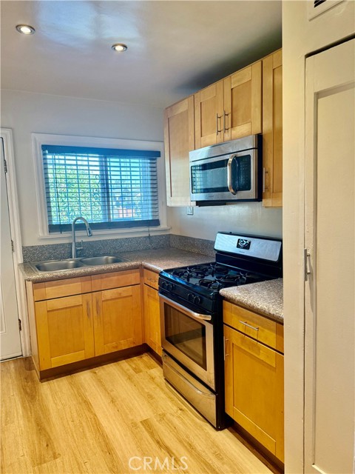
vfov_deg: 71.6
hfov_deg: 56.8
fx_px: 328
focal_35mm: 24
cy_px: 237
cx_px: 178
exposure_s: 1/120
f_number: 1.78
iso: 250
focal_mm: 6.76
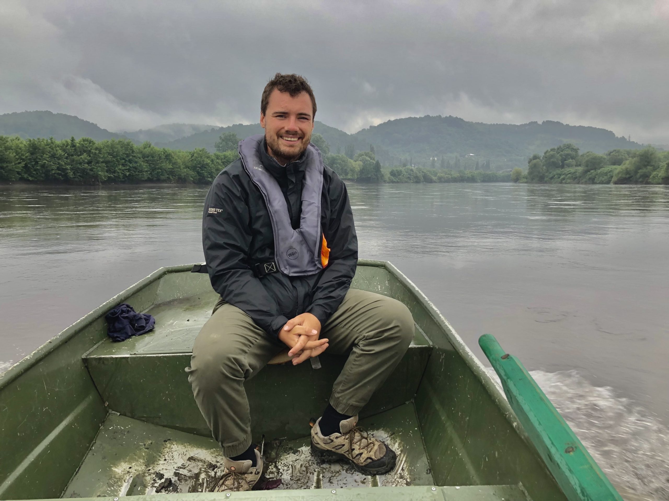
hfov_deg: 63.4
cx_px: 334
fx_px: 541
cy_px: 250
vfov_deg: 49.7
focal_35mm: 28
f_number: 1.8
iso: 20
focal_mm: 3.99
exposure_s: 1/176
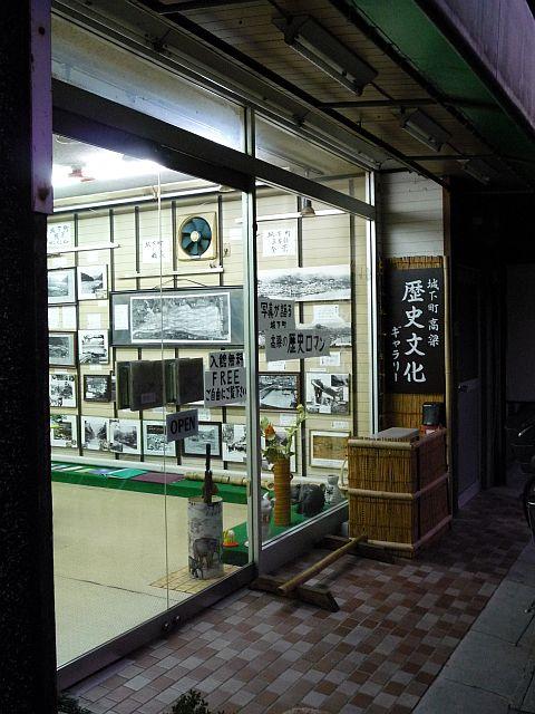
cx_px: 268
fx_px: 742
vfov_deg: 51.4
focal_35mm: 36
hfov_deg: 39.7
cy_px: 357
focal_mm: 6.3
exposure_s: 1/25
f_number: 3.7
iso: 400
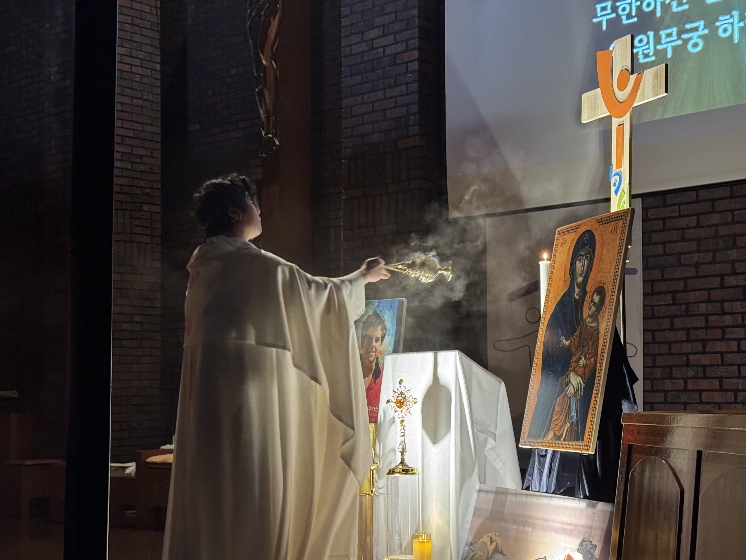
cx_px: 424
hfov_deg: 33.7
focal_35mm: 57
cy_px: 328
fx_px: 1229
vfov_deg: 25.6
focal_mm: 6.76
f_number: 1.78
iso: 500
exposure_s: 1/30
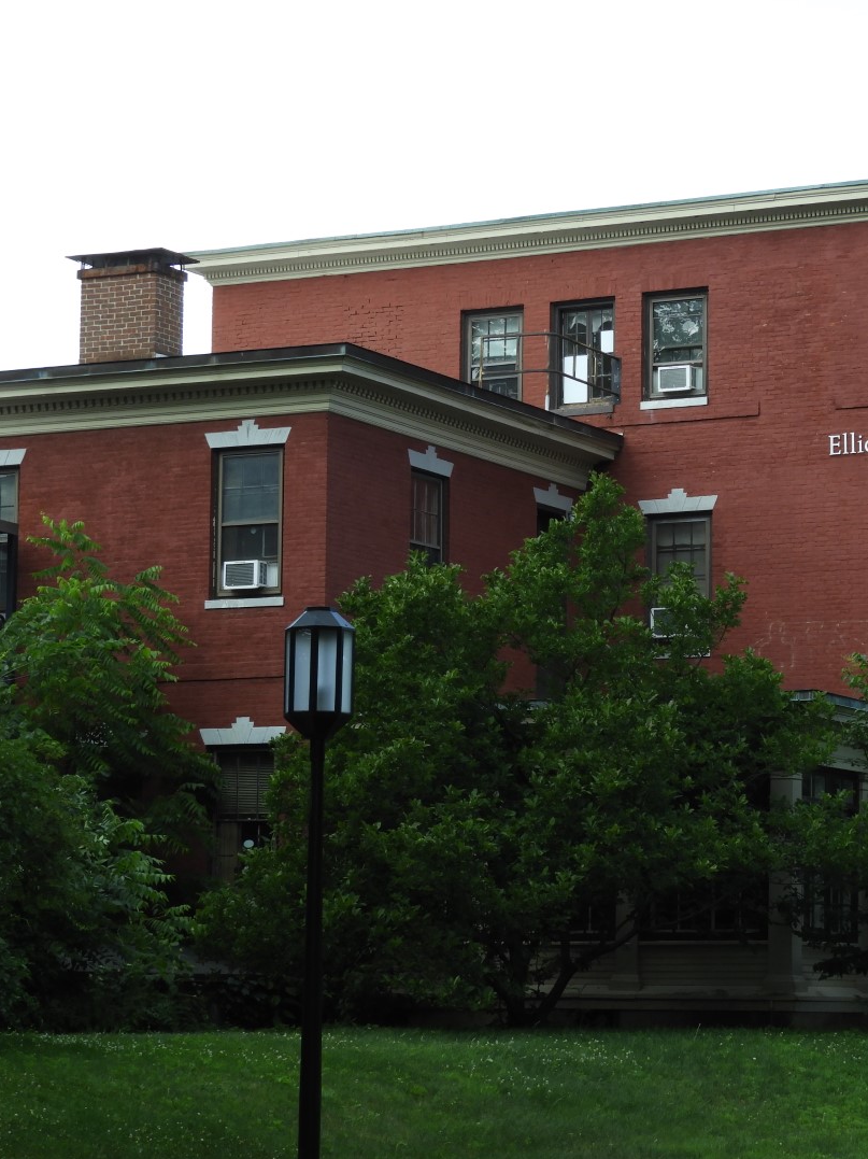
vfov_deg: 18.4
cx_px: 617
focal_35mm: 107
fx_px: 3580
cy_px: 580
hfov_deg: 13.8
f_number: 4.5
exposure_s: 1/200
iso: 100
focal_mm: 14.3
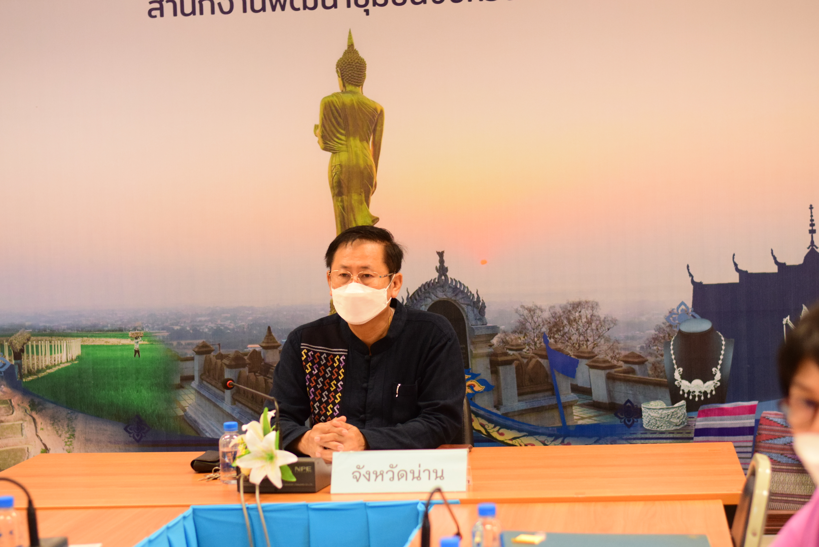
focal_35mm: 75
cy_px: 274
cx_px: 410
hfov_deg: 27.0
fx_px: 1707
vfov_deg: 18.2
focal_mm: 50
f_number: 2.5
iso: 2000
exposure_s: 1/400
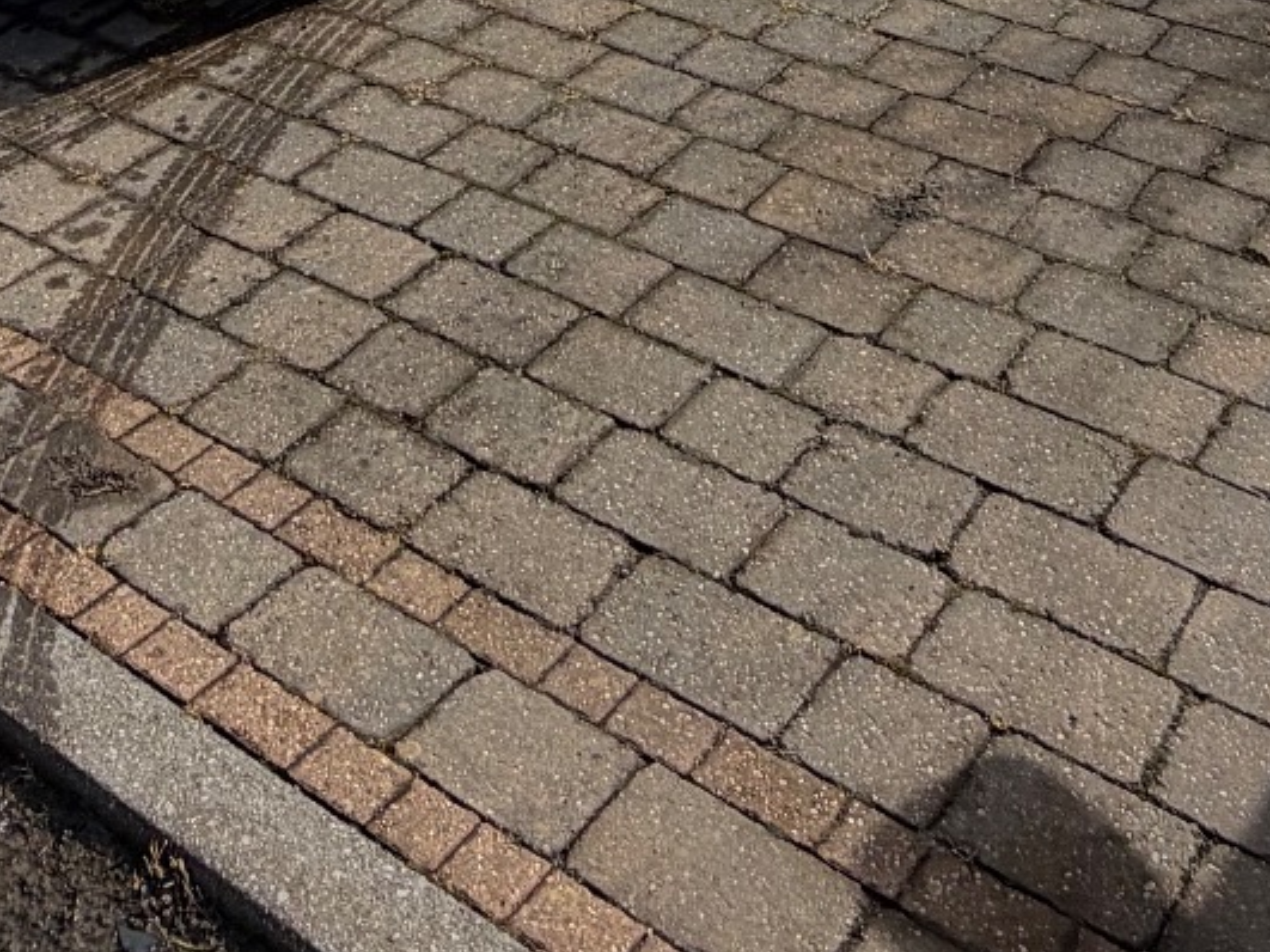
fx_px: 1981
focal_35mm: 54
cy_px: -753
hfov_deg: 35.1
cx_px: 397
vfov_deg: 19.9
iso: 20
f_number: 2.2
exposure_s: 1/1285
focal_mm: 2.22
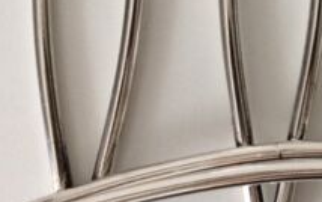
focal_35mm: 92
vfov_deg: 13.9
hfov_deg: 21.3
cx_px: 360
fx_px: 808
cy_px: -33
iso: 125
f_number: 2.2
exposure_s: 1/33
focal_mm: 4.15
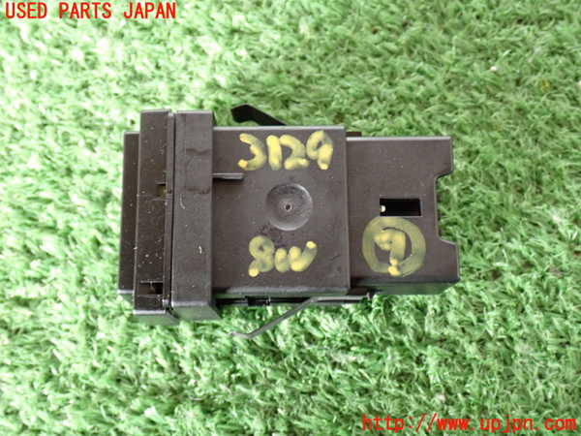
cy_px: 218
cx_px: 290
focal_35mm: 47
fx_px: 789
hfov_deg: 40.4
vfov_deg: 30.9
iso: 800
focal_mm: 8.4
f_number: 3.1
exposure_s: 1/50
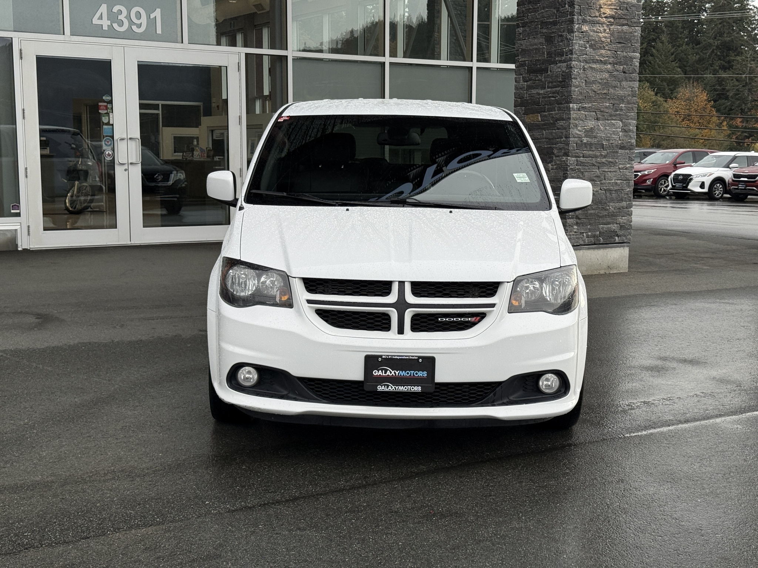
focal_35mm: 48
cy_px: 284
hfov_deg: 39.7
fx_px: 1051
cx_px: 379
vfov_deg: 30.3
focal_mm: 6.76
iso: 64
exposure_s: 1/837
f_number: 1.78
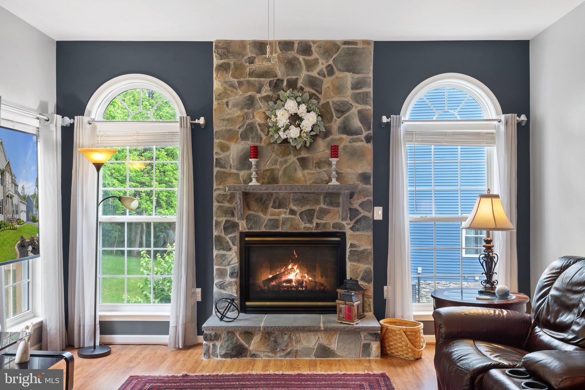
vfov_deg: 43.6
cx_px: 292
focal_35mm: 30
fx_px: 487
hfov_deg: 61.9
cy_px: 195
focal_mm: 20
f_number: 8
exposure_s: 1/1.67
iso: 640
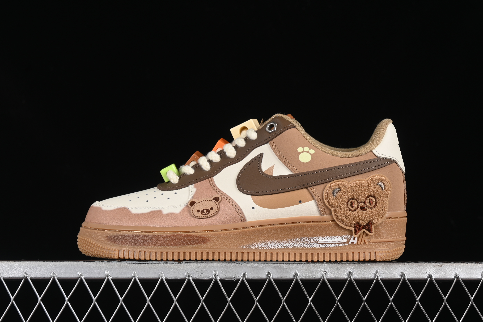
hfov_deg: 27.0
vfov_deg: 18.2
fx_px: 1006
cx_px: 242
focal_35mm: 75
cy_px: 161
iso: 160
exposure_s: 1/80
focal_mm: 50
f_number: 8
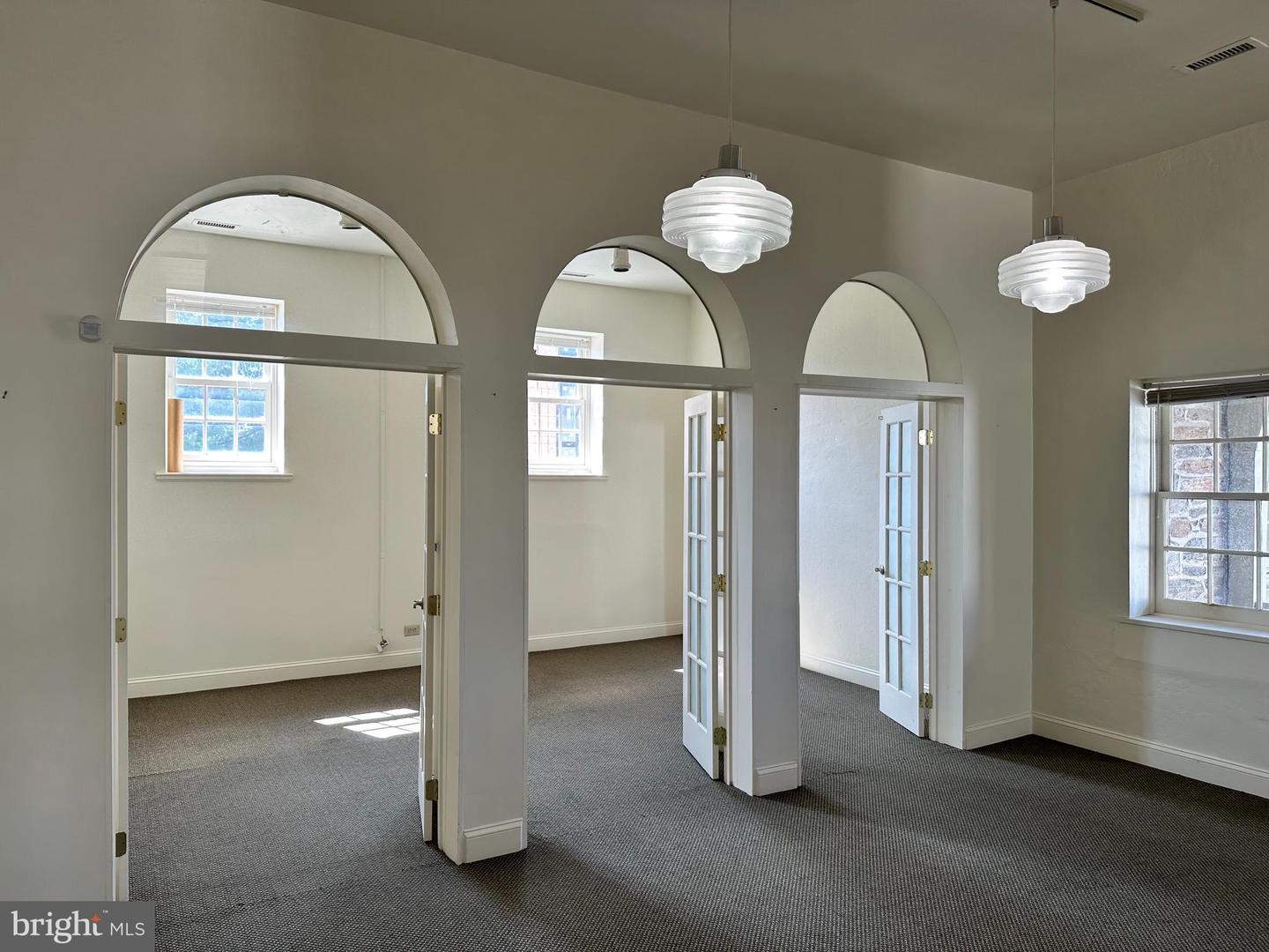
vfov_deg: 56.8
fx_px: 880
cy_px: 476
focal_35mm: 24
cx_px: 634
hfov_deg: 71.6
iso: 64
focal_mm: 6.86
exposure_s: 1/138
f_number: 1.78
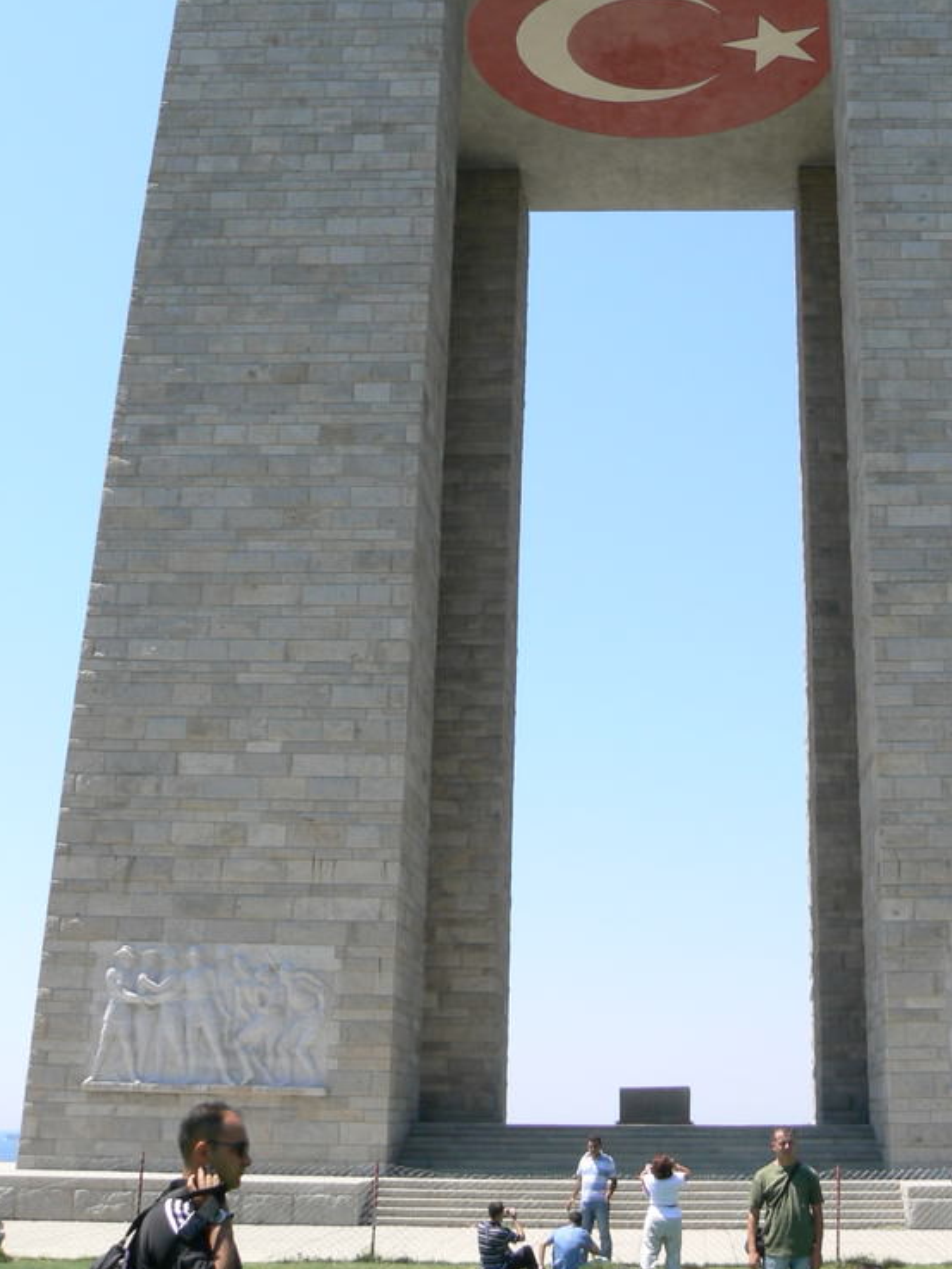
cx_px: 654
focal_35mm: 50
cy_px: 422
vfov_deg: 37.8
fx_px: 1833
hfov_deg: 28.9
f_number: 5.6
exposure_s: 1/400
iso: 80
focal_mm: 6
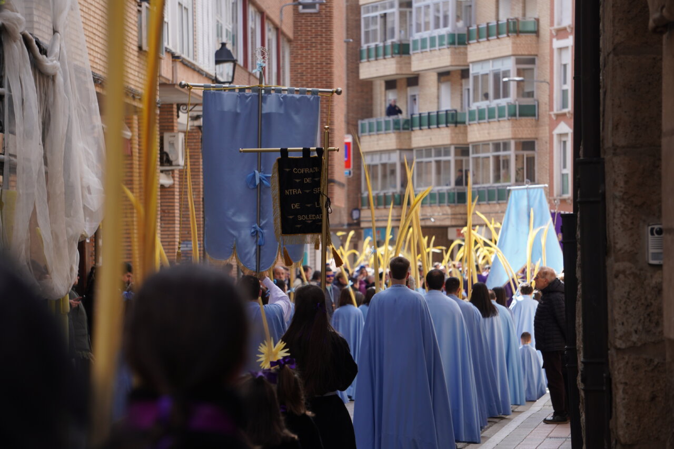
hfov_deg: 11.4
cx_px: 337
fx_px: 3369
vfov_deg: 7.6
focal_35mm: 180
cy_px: 224
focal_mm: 120
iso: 160
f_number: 5.6
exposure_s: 1/200
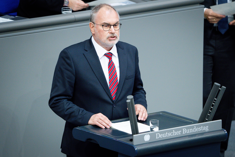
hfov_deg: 5.2
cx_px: 118
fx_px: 2611
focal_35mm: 400
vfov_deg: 3.4
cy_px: 78
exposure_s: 1/250
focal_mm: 400
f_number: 6.3
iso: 6400
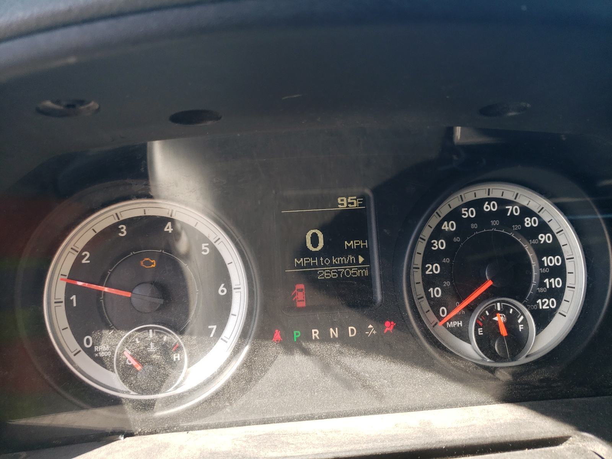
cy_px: 230
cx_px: 306
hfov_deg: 67.3
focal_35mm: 26
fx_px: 460
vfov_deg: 53.1
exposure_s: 1/196
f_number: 1.5
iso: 50
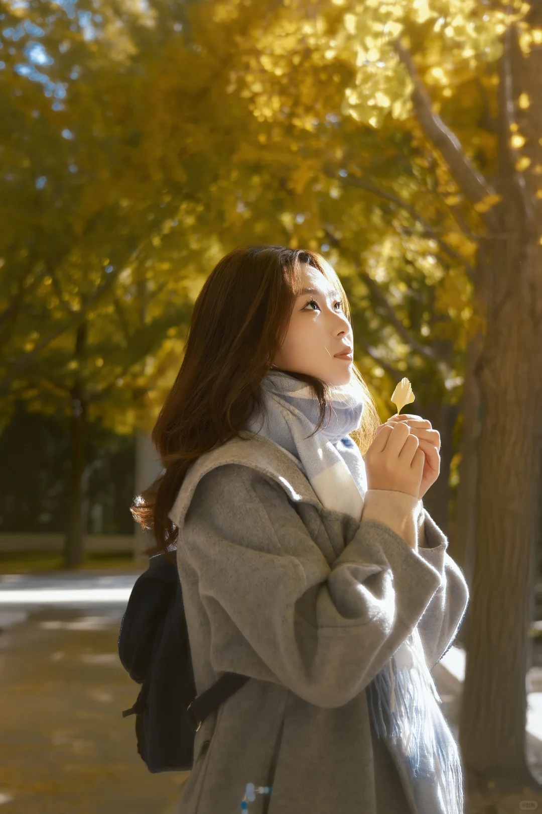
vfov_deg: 41.9
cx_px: 271
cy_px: 407
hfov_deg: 28.6
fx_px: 1061
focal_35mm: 47
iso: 160
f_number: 2.8
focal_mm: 31
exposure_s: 1/250
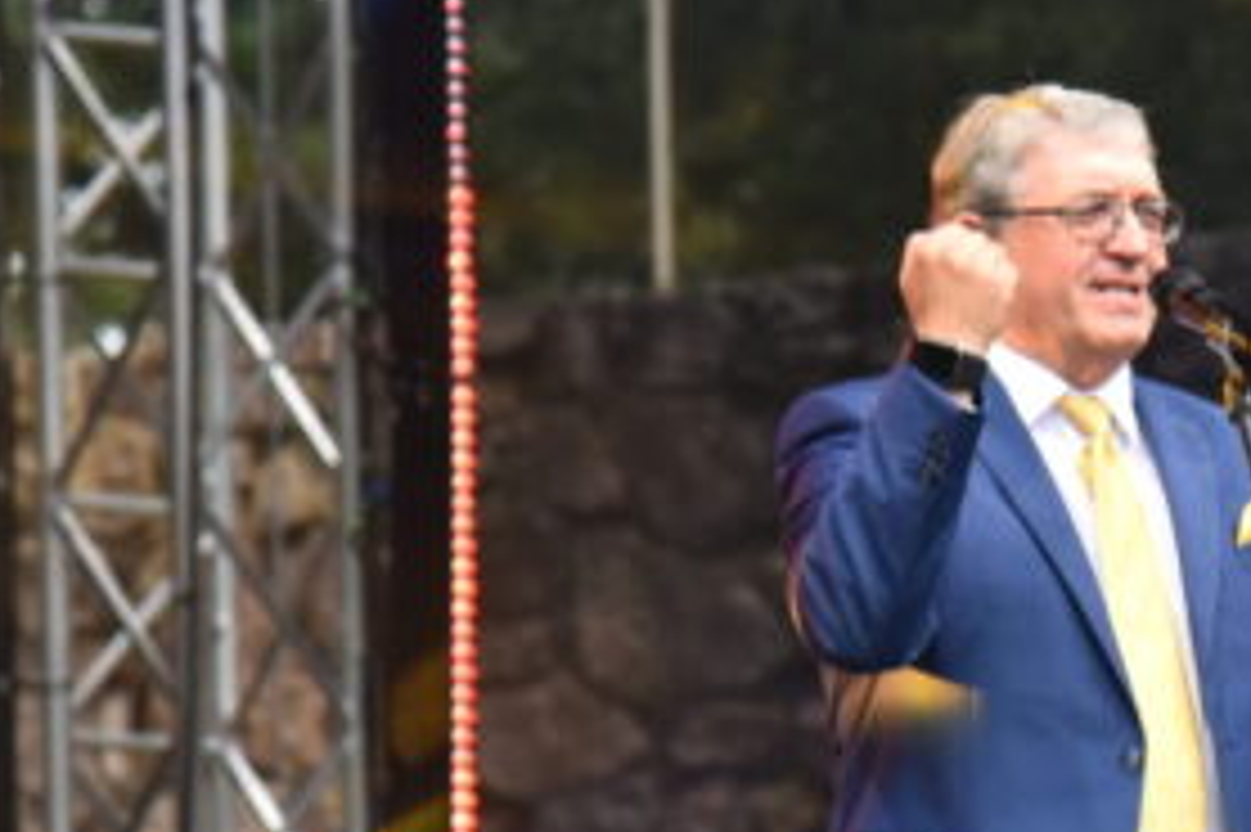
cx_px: 1350
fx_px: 15350
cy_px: 495
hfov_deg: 4.7
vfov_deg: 3.1
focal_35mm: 442
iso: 1400
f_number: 4
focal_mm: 120
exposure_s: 1/500
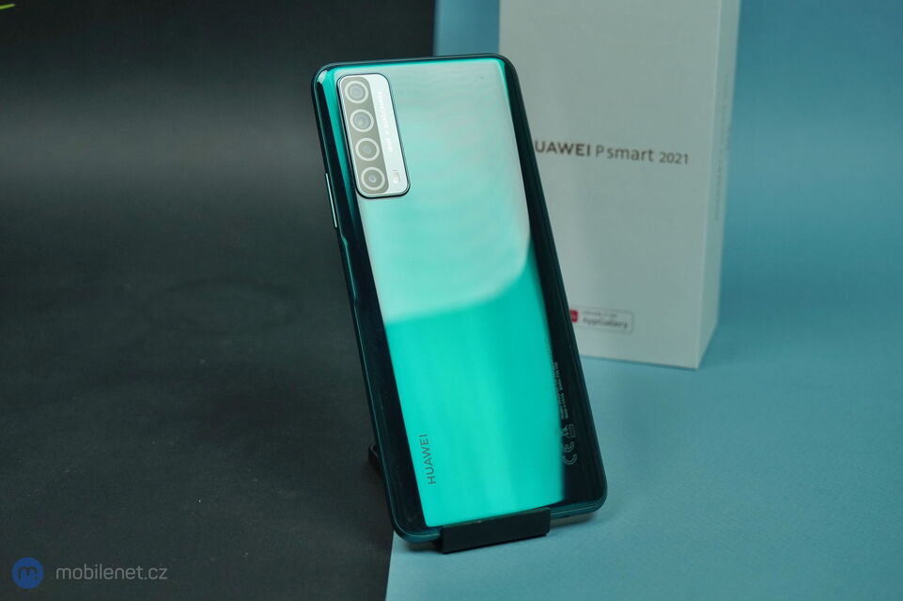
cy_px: 300
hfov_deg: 40.4
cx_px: 452
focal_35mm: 49
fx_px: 1229
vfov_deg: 27.5
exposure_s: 1/500
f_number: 5.6
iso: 1250
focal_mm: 49
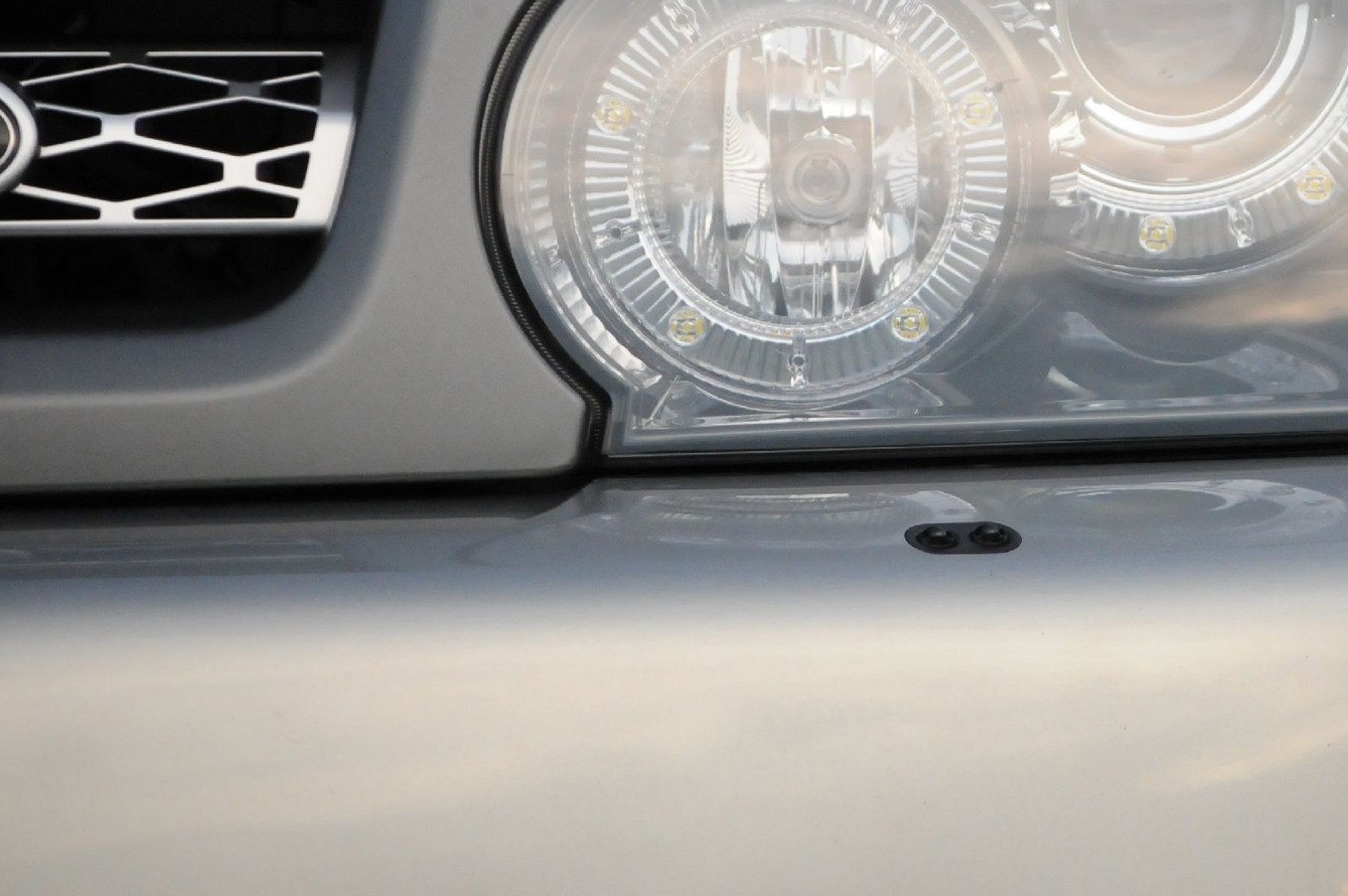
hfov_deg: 6.7
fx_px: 11521
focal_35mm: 308
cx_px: 1254
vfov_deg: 4.5
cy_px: 200
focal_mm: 110
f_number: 5
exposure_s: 1/1250
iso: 2000
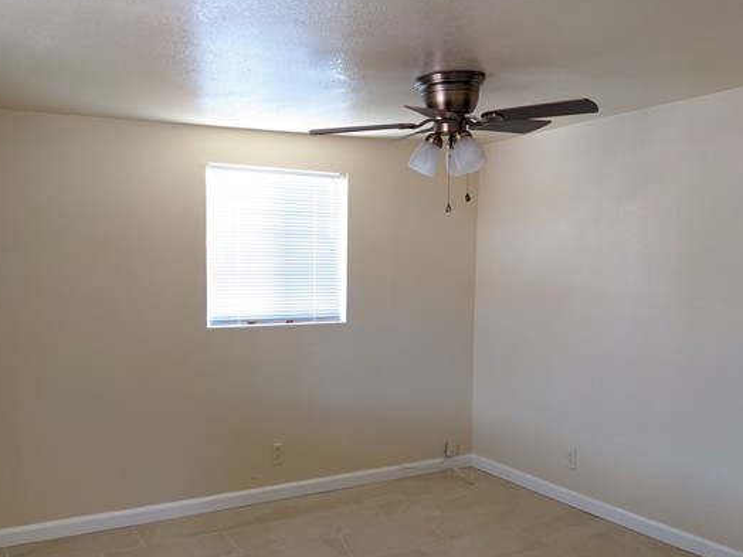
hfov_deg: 55.2
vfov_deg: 42.9
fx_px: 708
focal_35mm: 33
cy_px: 309
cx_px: 319
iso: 319
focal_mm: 4.38
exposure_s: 1/60
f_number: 1.73
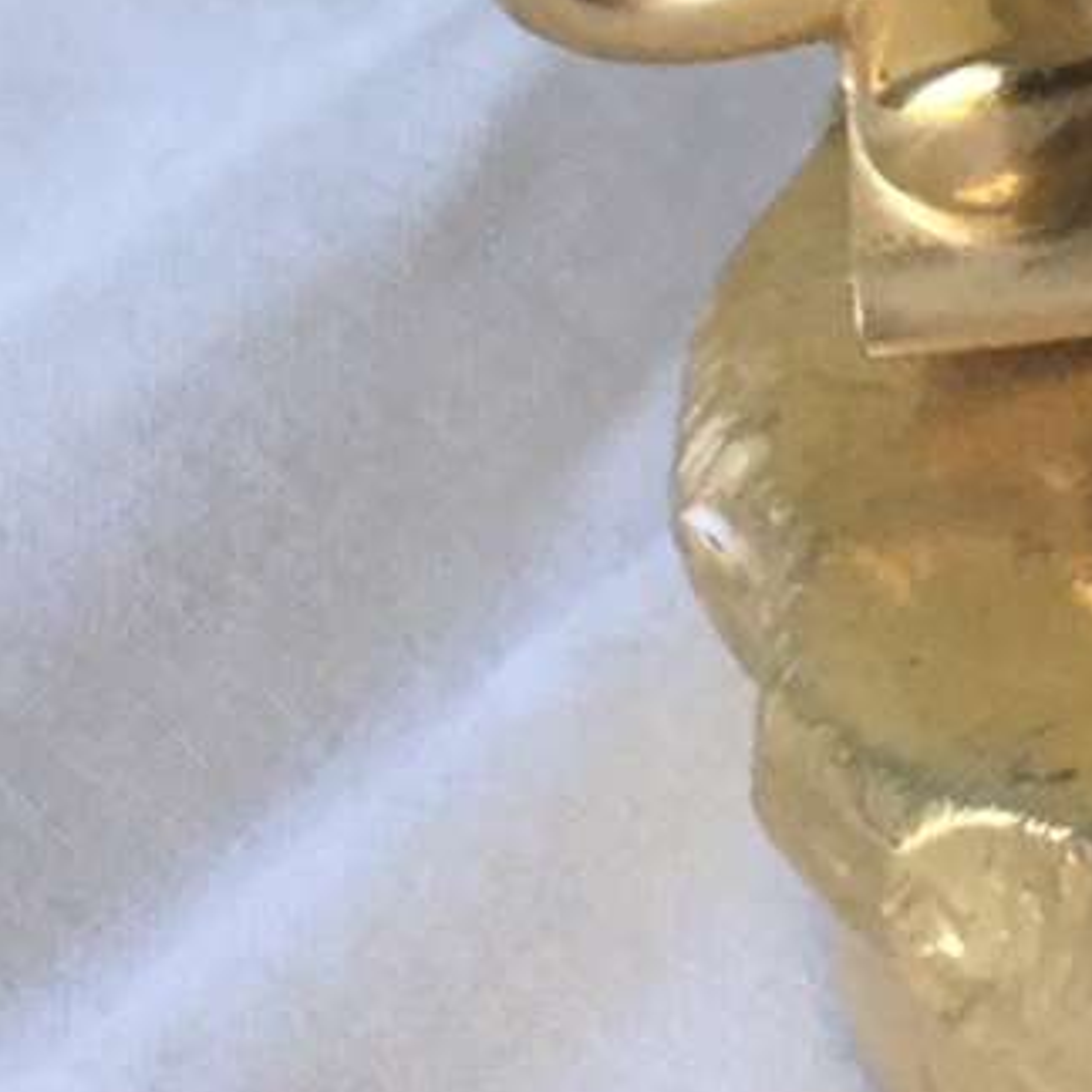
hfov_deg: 9.8
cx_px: 1962
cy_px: -101
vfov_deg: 10.2
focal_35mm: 169
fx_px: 6032
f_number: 2.4
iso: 32
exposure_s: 1/33
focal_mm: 3.3
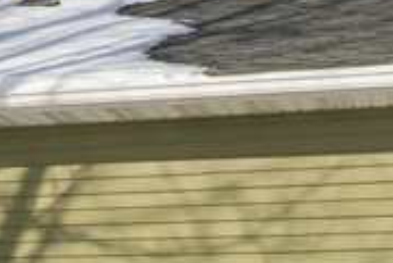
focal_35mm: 120
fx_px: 1311
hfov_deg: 15.8
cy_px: 201
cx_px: -180
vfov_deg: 11.4
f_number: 9
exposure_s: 1/1250
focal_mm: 17
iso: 400
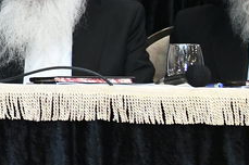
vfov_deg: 5.5
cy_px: -111
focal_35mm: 245
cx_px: -425
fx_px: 1692
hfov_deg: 7.6
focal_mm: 40
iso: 2000
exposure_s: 1/100
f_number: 5.6
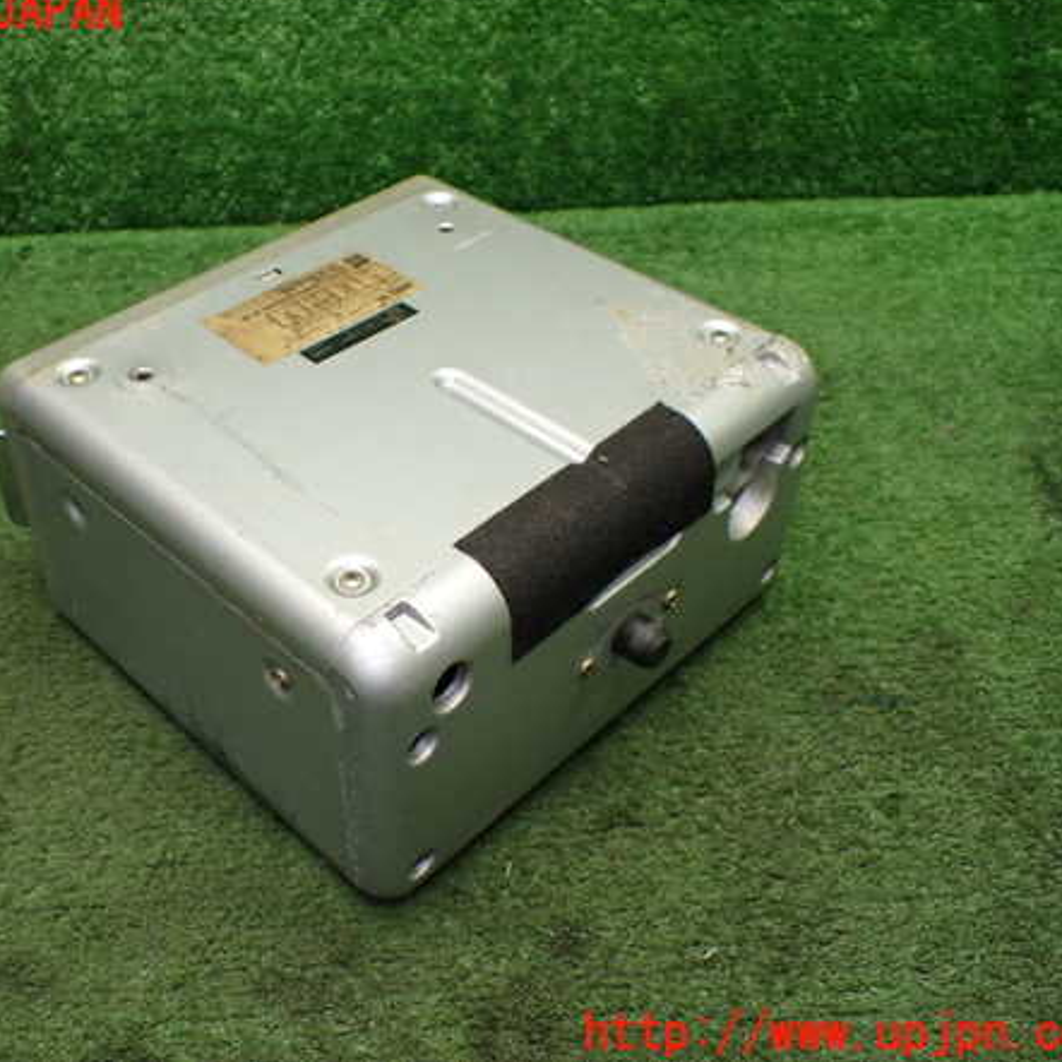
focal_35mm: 36
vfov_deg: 46.0
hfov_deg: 45.7
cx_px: 406
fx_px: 1250
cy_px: 524
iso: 500
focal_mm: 5.4
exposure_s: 1/125
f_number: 2.3
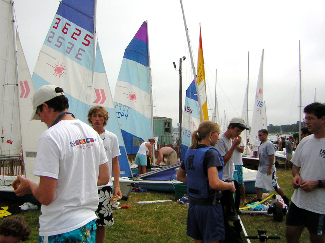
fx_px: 338
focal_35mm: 36
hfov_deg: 51.4
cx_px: 162
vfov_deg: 39.7
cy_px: 122
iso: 50
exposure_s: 1/1013
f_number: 5.2
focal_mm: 4.7
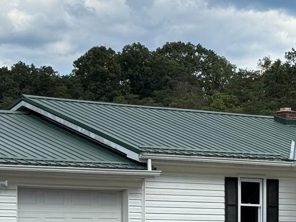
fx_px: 1394
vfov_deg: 9.1
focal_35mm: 163
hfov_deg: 12.1
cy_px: 213
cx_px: 146
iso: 64
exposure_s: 1/3534
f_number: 1.78
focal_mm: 6.76
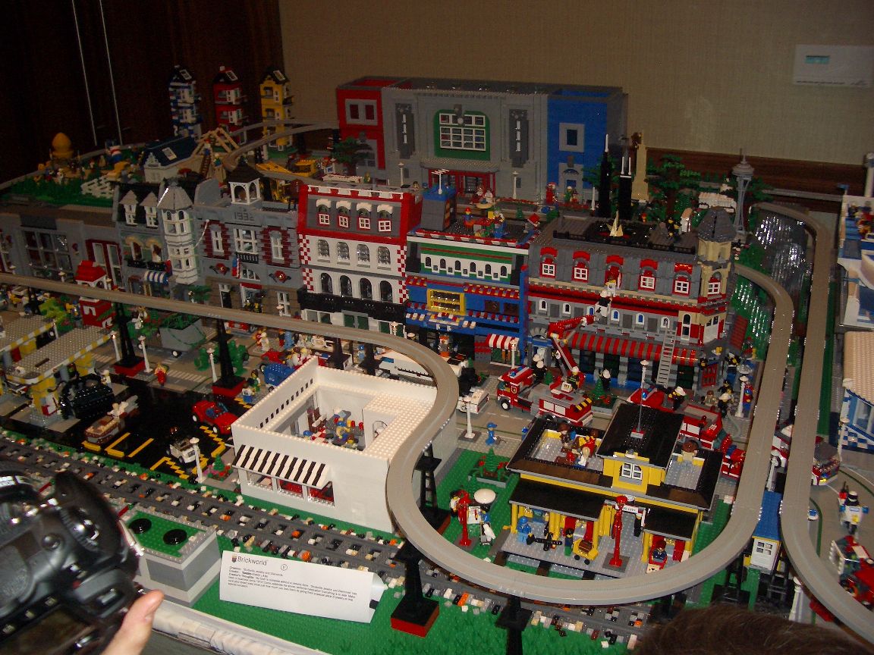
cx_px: 437
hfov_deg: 52.6
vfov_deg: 40.7
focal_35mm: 35
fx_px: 884
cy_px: 328
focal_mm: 5.8
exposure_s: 1/60
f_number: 2.6
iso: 100
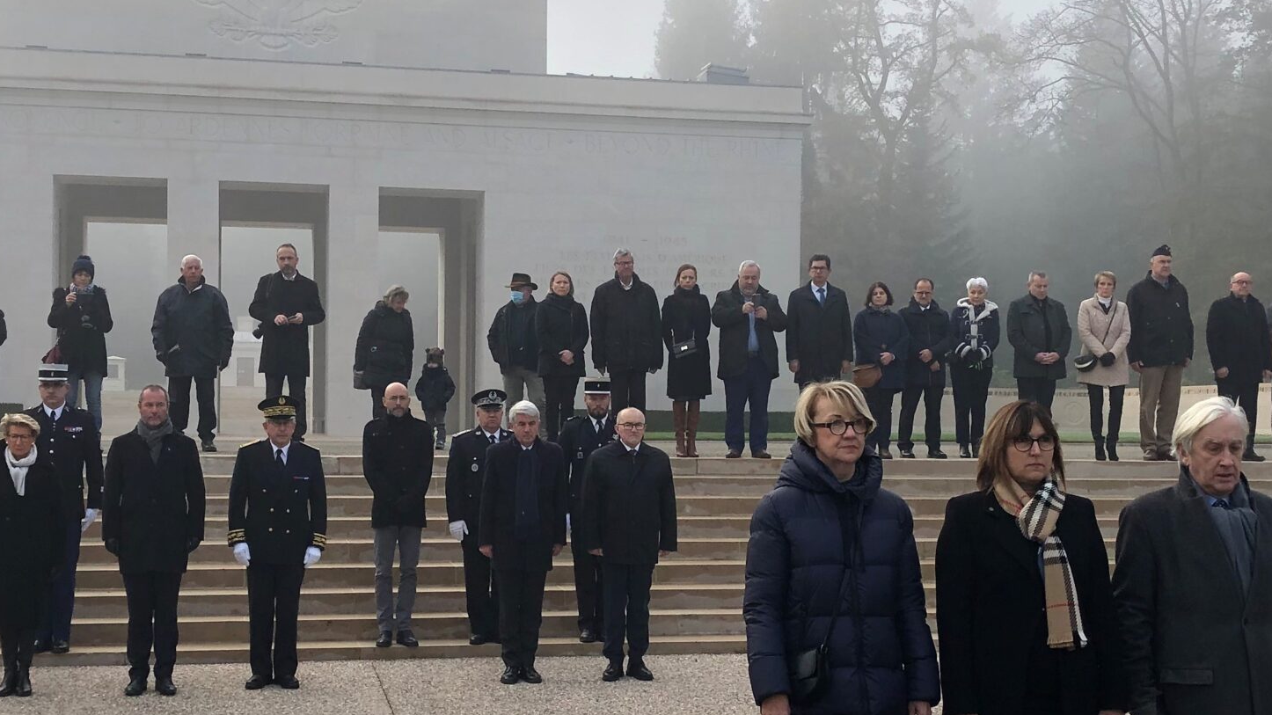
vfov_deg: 22.2
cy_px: 373
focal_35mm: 54
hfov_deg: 38.5
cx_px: 683
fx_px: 1821
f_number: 1.8
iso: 20
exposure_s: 1/750
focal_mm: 3.99
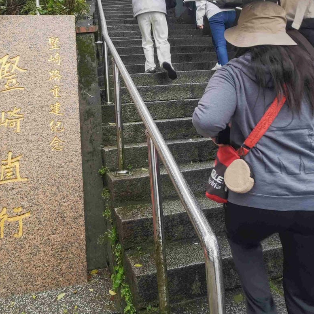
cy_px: 87
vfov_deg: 50.8
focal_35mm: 31
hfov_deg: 52.4
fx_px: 318
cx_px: 137
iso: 125
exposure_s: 1/60
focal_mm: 2.03
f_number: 1.8
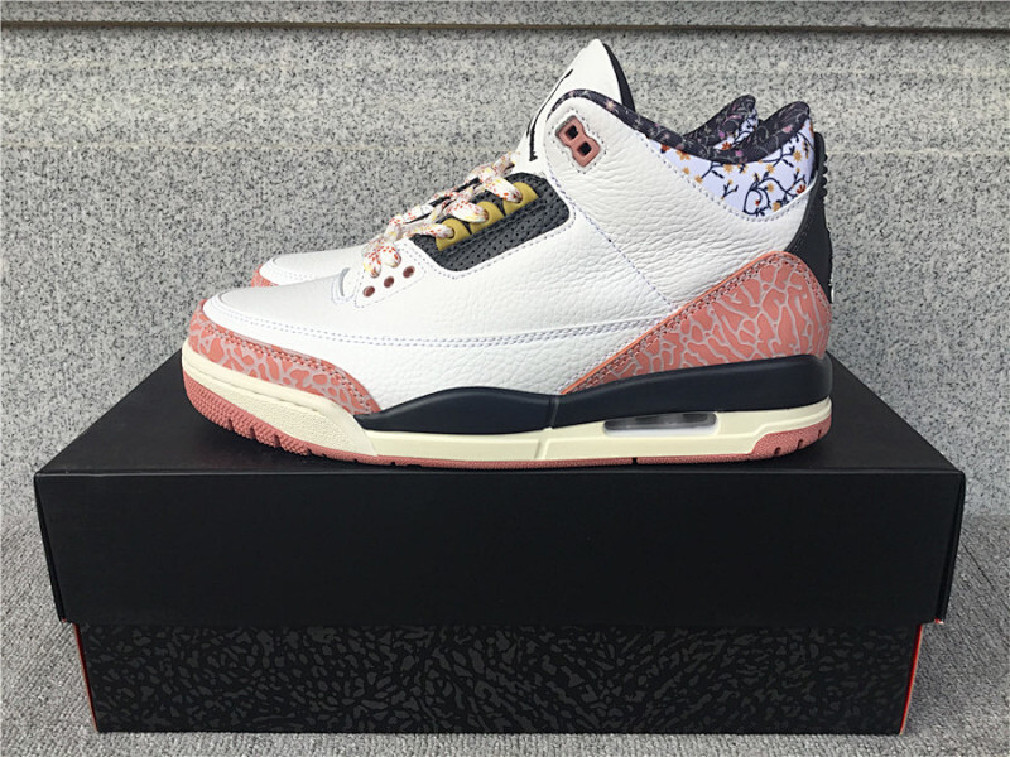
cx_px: 505
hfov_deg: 58.4
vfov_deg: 45.4
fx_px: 904
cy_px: 378
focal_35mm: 31
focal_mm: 3.3
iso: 25
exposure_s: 1/497
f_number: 2.4
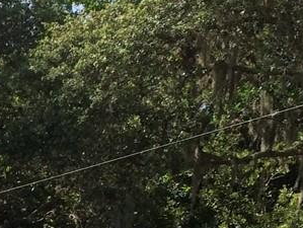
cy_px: 405
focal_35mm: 155
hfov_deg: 12.1
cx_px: -158
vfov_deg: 9.2
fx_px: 1358
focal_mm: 4.15
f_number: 2.2
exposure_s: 1/1709
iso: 32
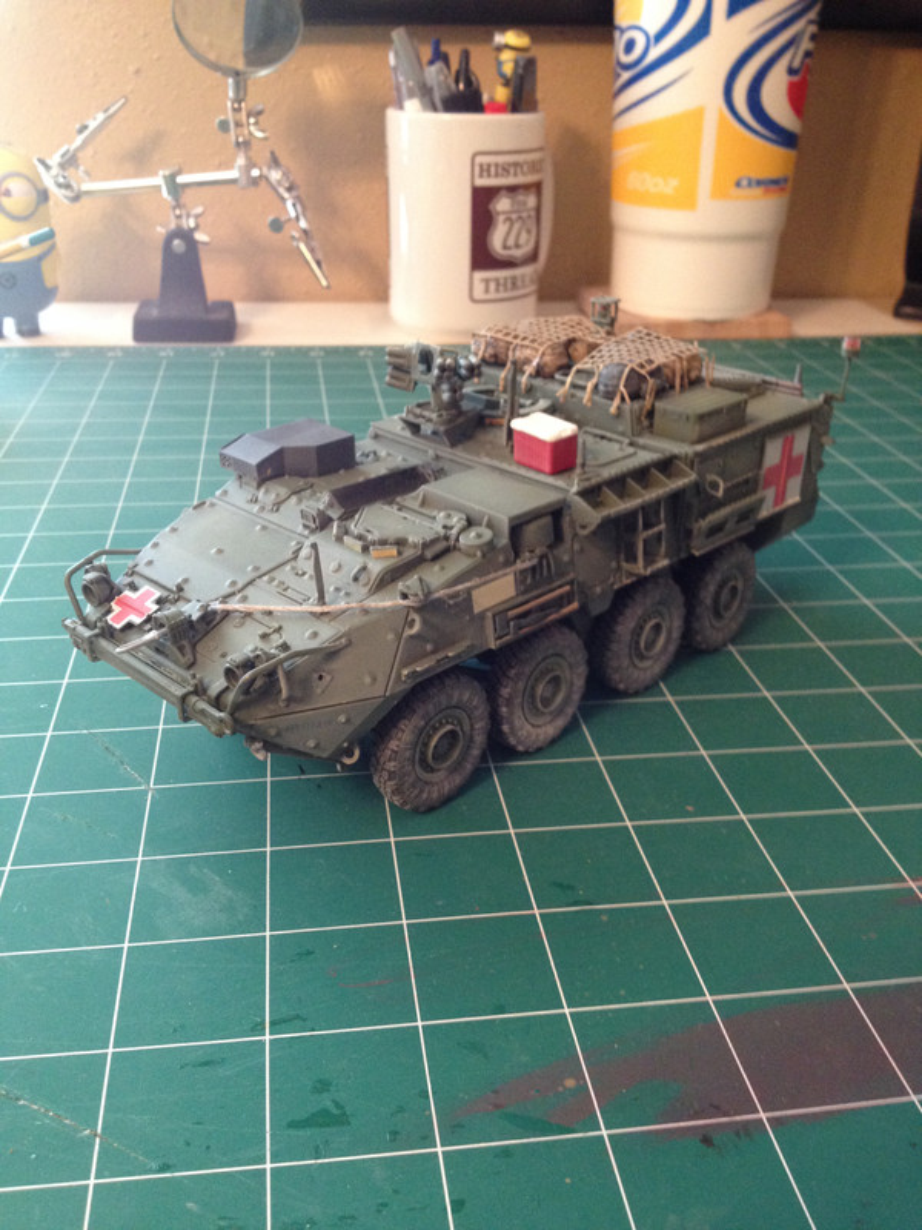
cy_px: 615
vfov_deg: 52.6
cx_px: 461
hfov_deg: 40.7
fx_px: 1243
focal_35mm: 35
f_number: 2.4
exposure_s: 1/20
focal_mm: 4.28
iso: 250
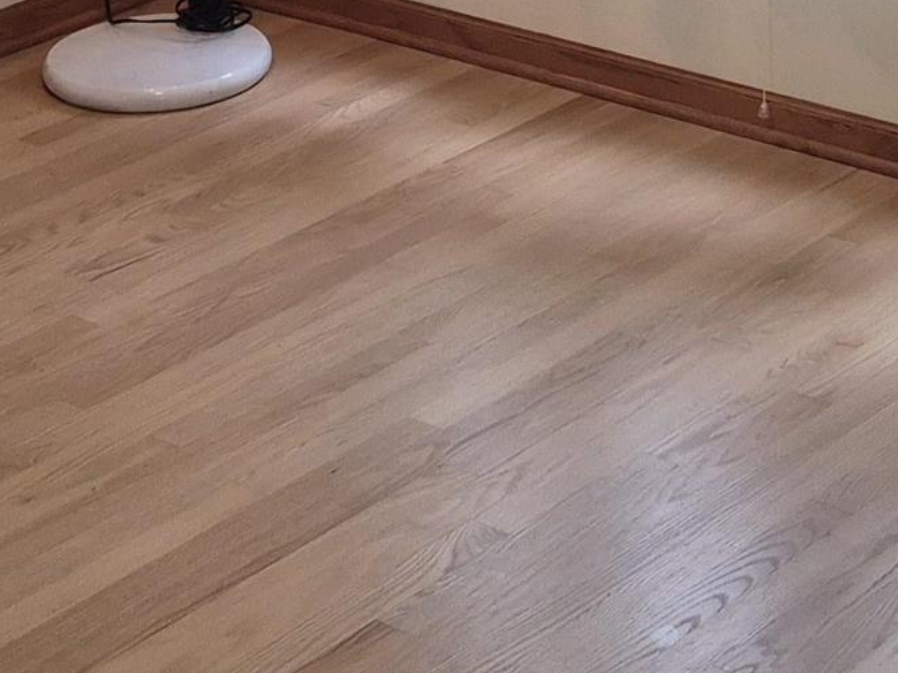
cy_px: -459
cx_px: 434
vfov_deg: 12.9
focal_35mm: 106
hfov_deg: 18.5
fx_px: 2749
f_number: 1.8
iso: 320
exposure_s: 1/120
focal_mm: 5.4
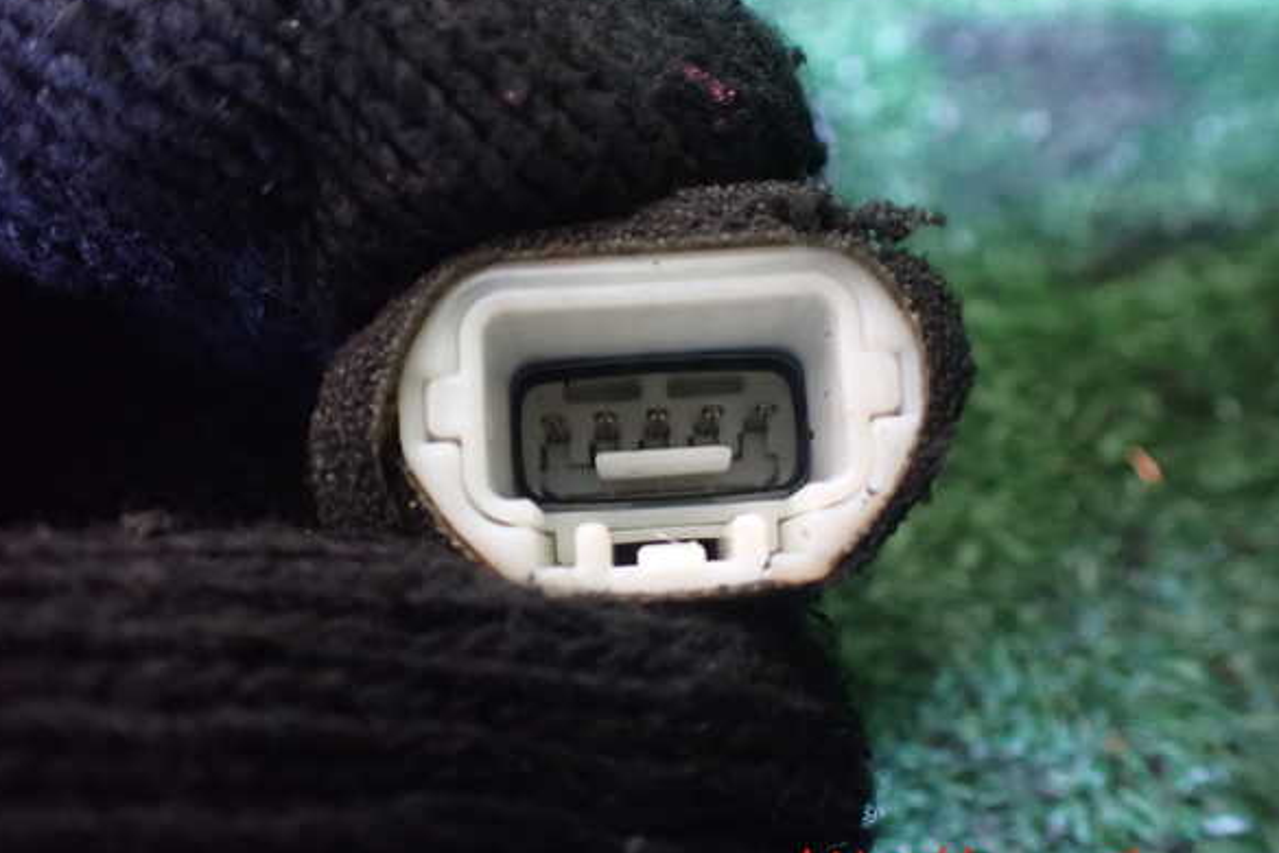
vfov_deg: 41.1
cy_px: 407
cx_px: 641
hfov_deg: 58.7
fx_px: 1137
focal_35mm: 32
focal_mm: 5.4
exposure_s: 1/30
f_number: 2.3
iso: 1250
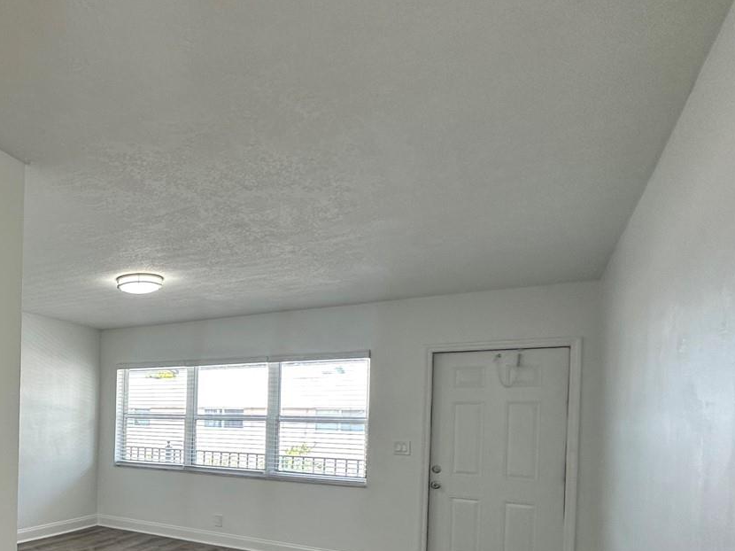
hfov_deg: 55.2
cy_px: 427
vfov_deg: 48.9
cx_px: 52
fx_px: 573
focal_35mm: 27
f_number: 2.2
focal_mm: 2.22
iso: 125
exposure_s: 1/120
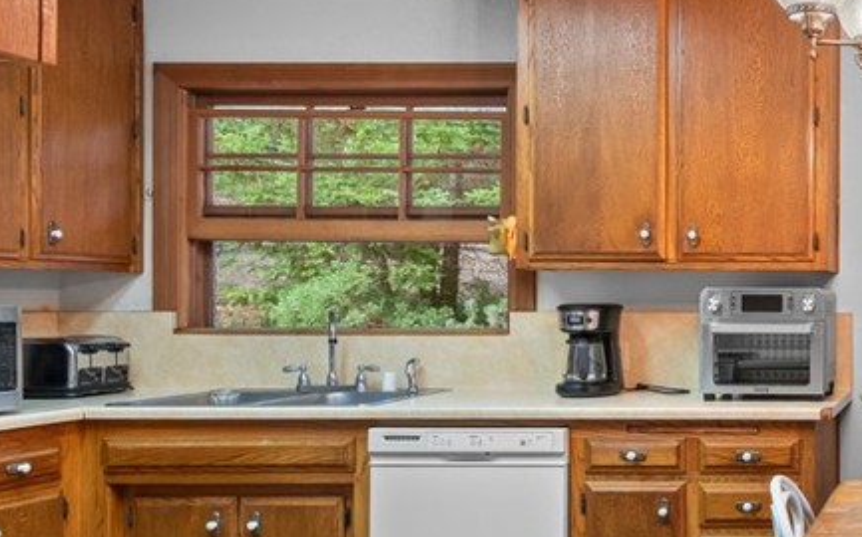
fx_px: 963
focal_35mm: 41
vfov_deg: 31.1
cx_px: 1001
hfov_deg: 37.9
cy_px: 315
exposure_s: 1/2
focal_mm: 17
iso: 1000
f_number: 8
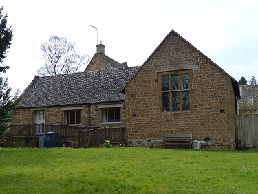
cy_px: 97
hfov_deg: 47.8
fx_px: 291
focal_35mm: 39
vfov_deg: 36.9
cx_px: 129
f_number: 4
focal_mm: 7
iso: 160
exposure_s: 1/640
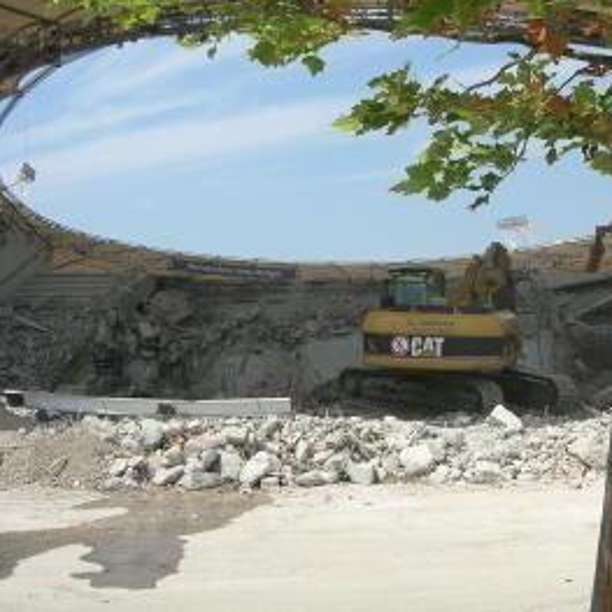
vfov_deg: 33.3
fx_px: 1020
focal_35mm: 51
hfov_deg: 32.7
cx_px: 463
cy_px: 265
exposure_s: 1/598
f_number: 4.8
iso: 64
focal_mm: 7.8
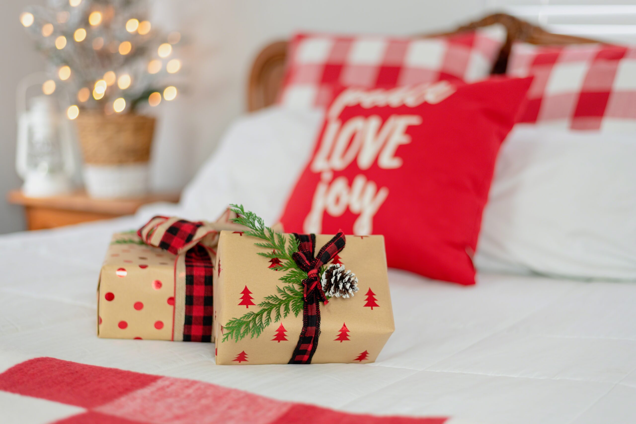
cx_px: 318
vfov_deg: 27.0
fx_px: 884
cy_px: 212
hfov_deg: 39.6
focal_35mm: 50
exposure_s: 1/200
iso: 320
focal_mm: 50
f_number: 1.8
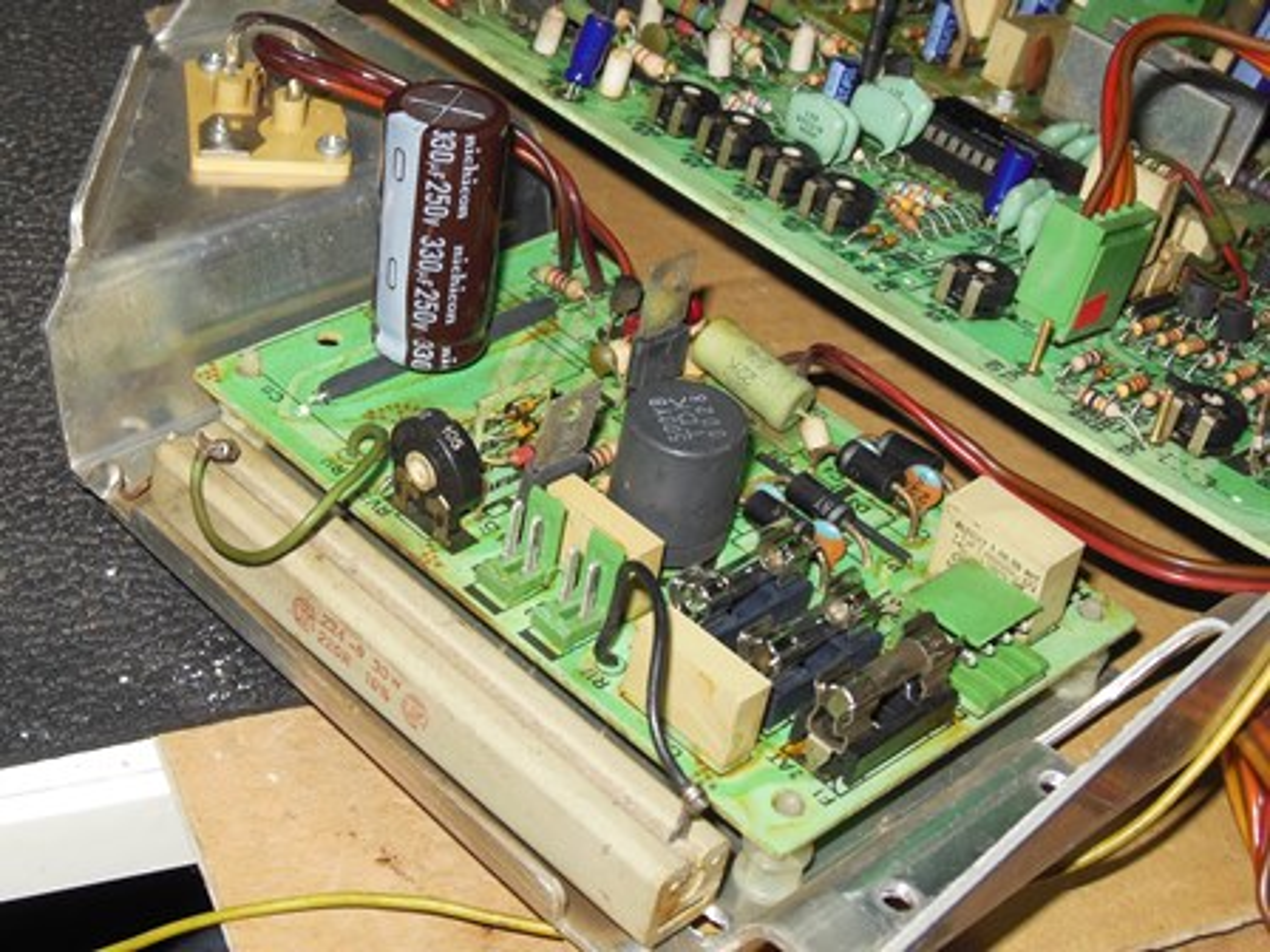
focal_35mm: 50
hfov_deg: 38.2
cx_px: 635
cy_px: 476
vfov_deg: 29.1
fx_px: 1834
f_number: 7.9
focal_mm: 8.9
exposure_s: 1/60
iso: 200
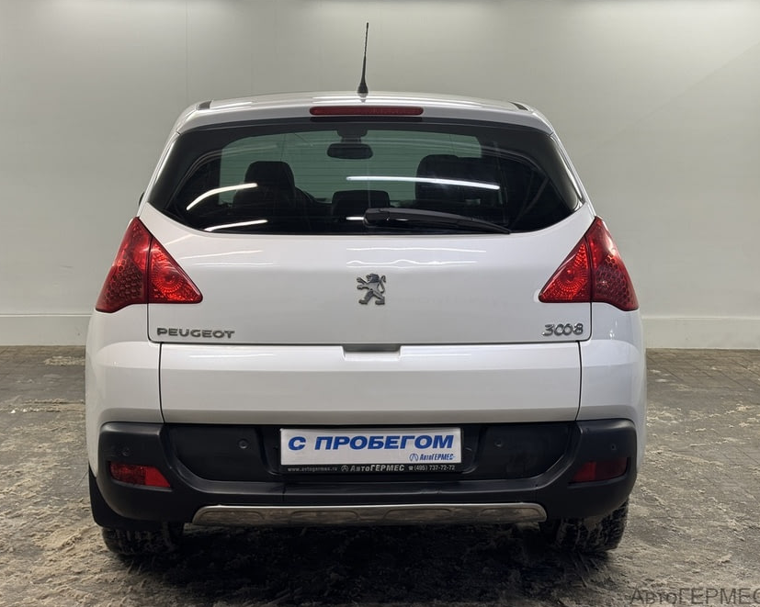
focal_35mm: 51
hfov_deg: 36.7
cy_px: 304
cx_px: 363
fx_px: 1147
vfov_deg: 29.7
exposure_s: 1/100
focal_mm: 6.76
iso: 50
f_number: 1.78
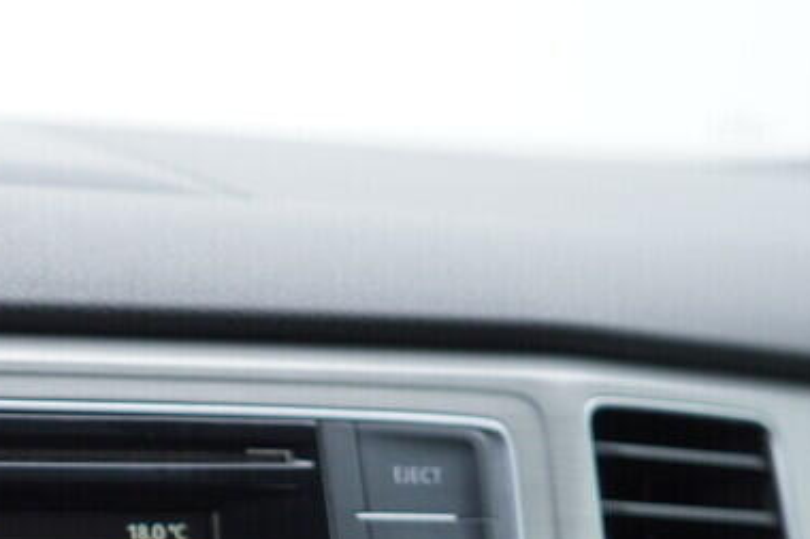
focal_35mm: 97
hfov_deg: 19.9
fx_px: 2181
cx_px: -132
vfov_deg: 13.7
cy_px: 666
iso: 125
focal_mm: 24
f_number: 2.8
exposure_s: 1/40
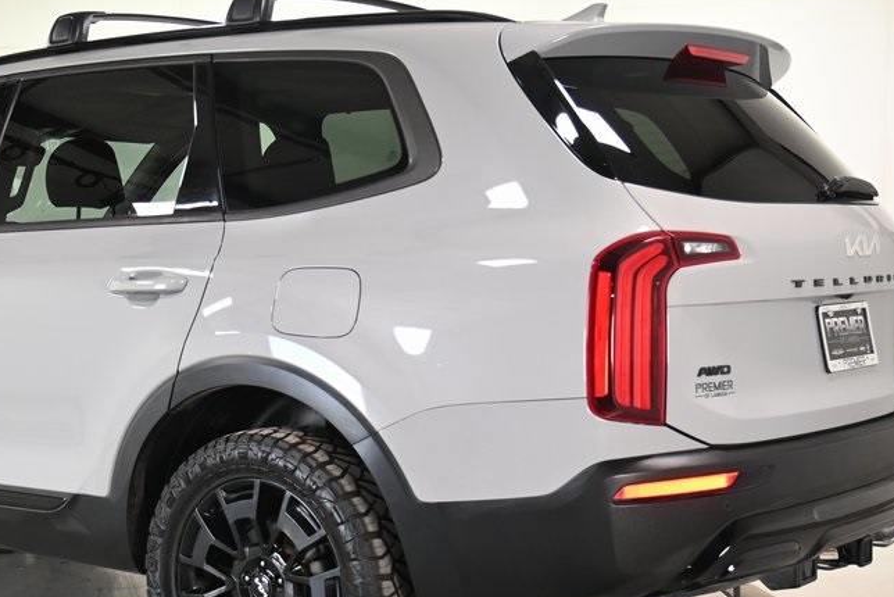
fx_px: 1540
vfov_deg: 21.8
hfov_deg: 31.9
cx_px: 248
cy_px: 417
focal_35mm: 62
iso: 640
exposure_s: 1/200
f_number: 3.2
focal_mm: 26
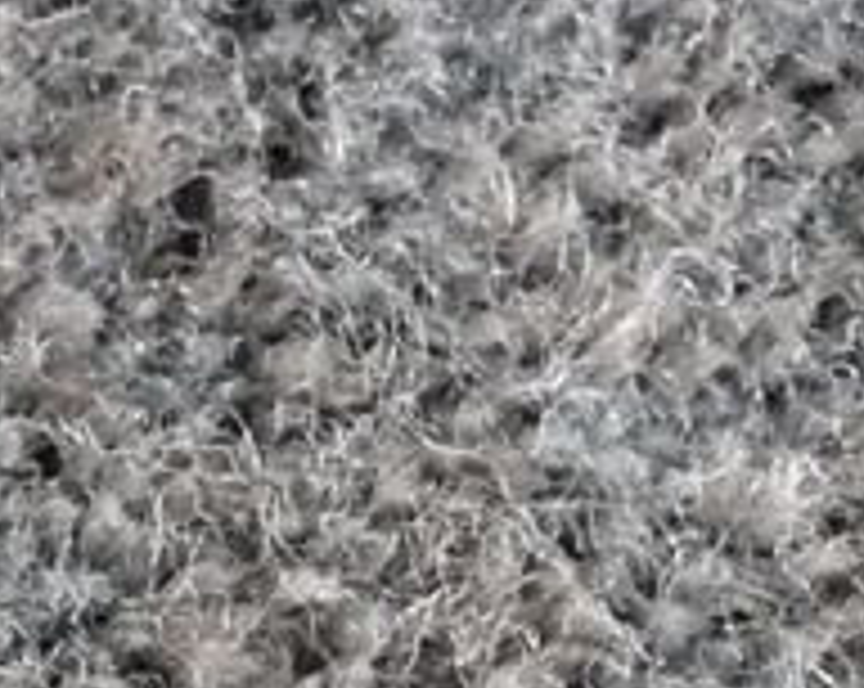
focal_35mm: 114
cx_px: 90
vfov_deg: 12.5
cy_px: 1151
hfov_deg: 16.7
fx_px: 2911
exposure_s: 1/10
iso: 400
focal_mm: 4.7
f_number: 3.3
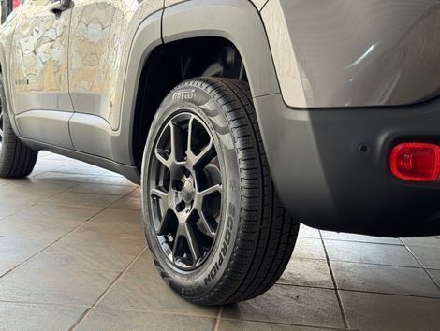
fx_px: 611
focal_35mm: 48
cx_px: 220
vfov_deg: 30.3
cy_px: 166
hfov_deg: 39.6
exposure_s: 1/60
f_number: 1.78
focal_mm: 6.76
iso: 100
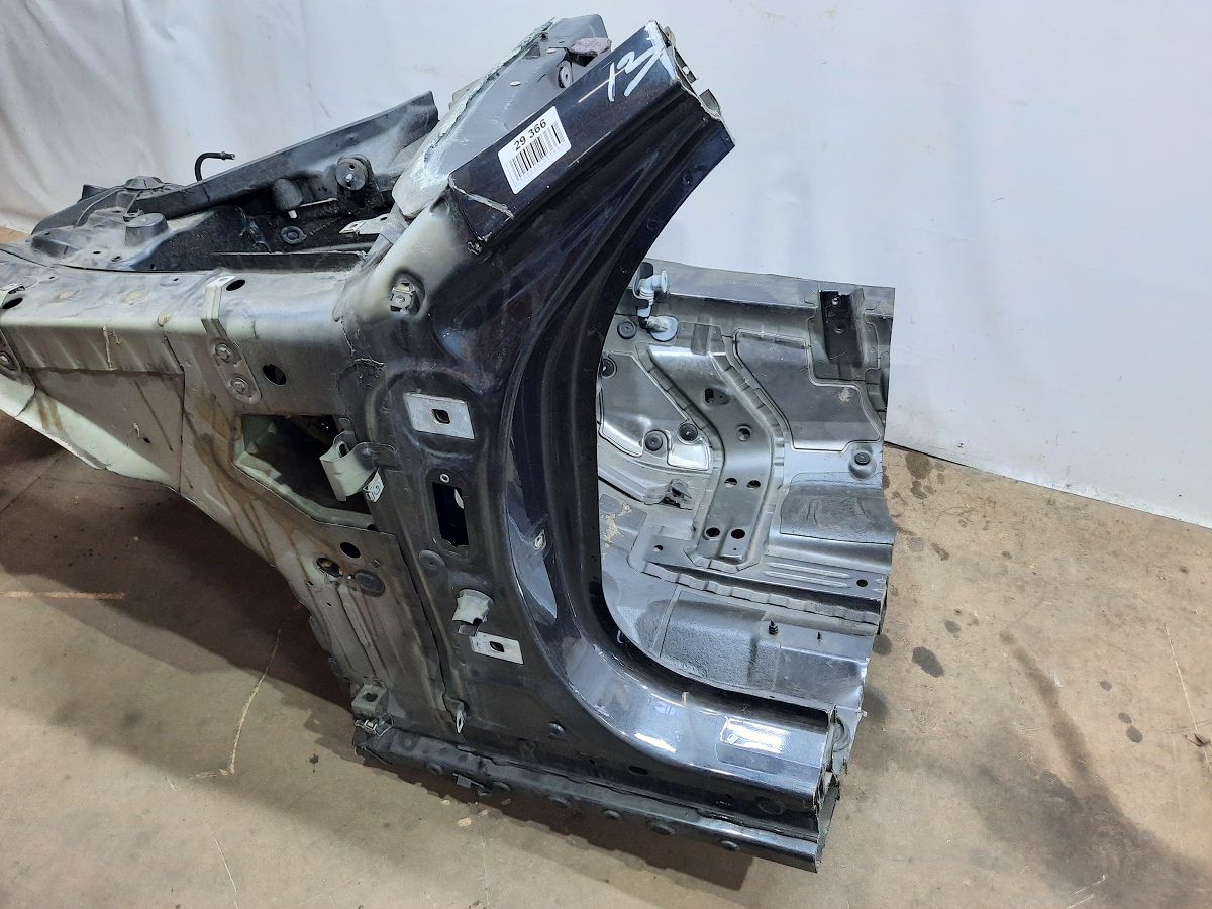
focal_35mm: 25
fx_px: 875
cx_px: 606
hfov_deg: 69.4
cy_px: 454
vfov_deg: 54.9
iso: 250
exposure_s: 1/50
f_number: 2
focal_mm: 4.6
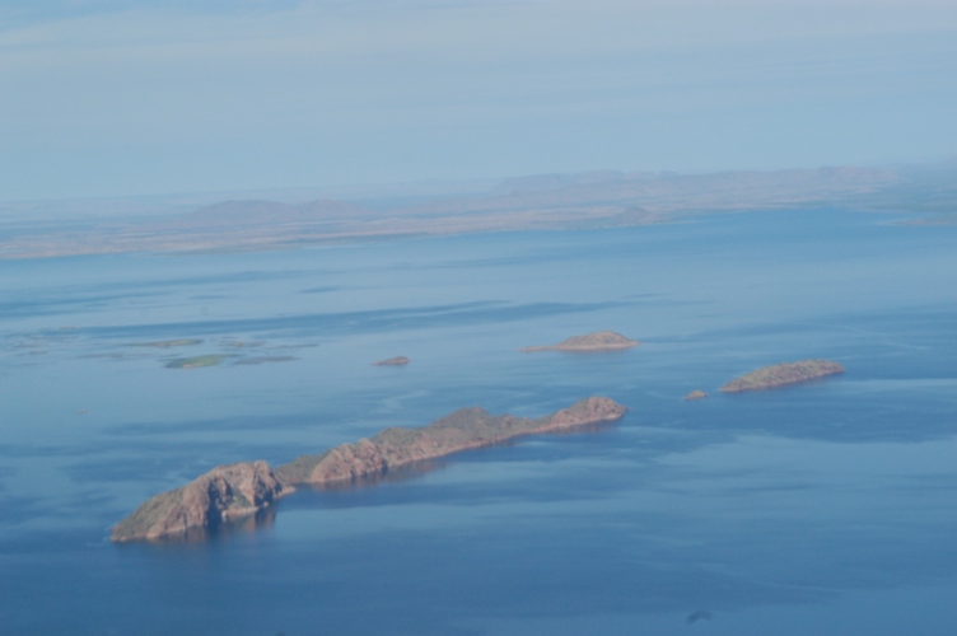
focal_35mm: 123
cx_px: 478
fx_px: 3267
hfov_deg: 16.7
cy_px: 318
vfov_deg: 11.1
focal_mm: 82
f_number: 7.1
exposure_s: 1/2500
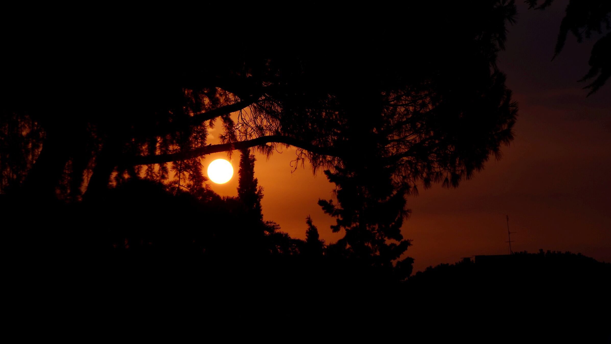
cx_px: 307
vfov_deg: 7.3
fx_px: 2682
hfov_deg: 13.0
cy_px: 163
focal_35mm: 166
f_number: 14
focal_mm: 105
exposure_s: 1/400
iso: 100
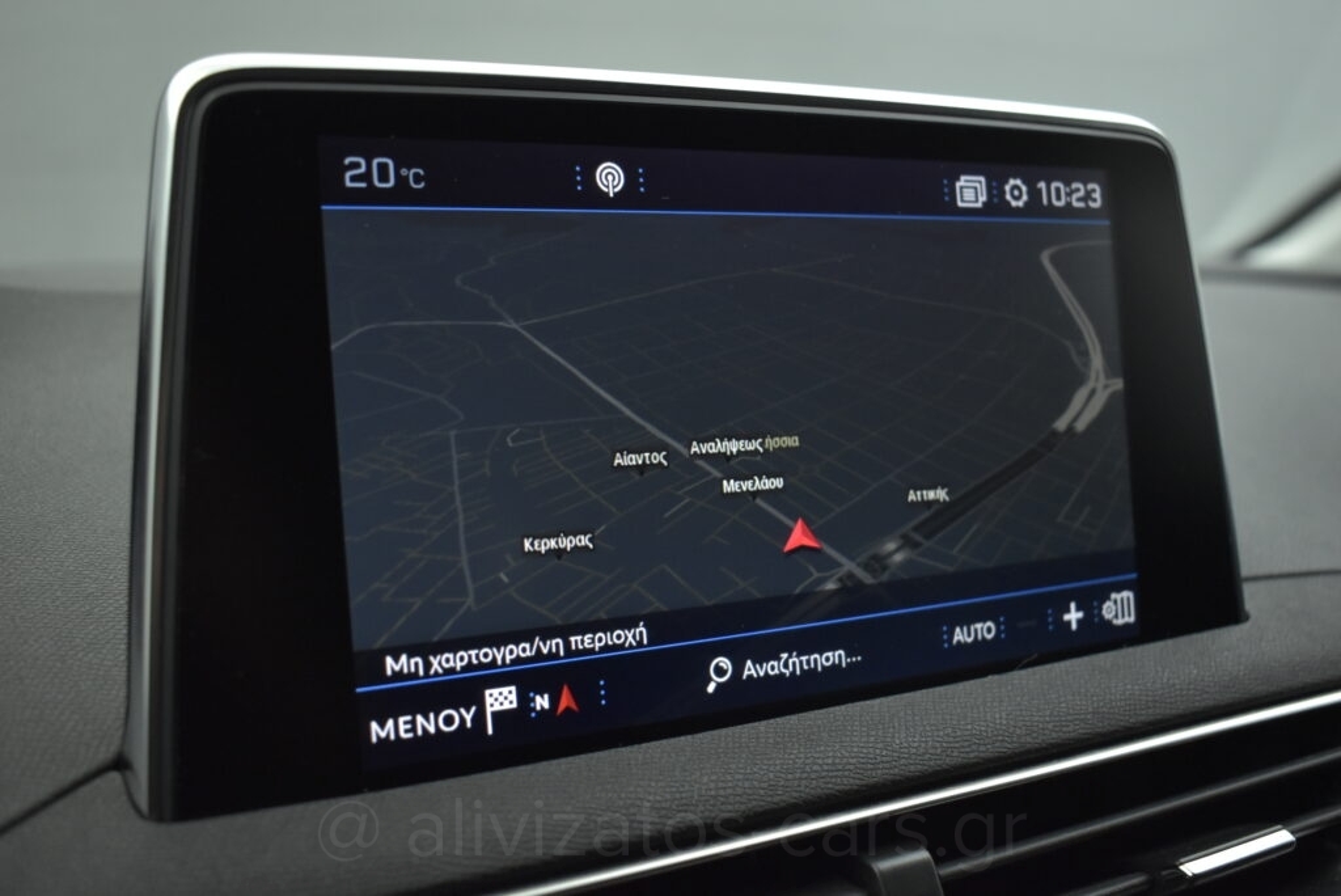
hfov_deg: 53.1
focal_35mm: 36
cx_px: 670
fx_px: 1342
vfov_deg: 36.9
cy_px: 448
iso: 1600
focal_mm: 24
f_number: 3.8
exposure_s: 1/100
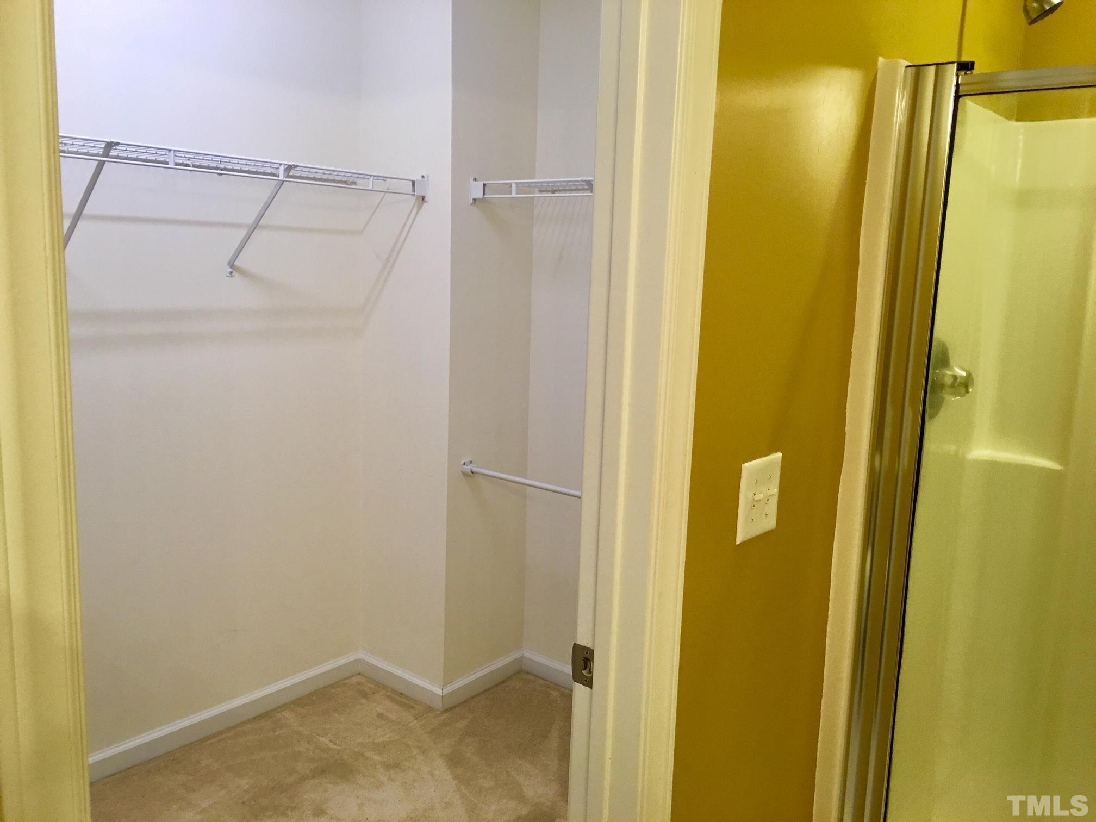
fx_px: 918
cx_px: 548
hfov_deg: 61.7
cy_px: 411
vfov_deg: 48.2
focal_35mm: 29
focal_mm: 4.15
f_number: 2.2
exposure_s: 1/15
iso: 64
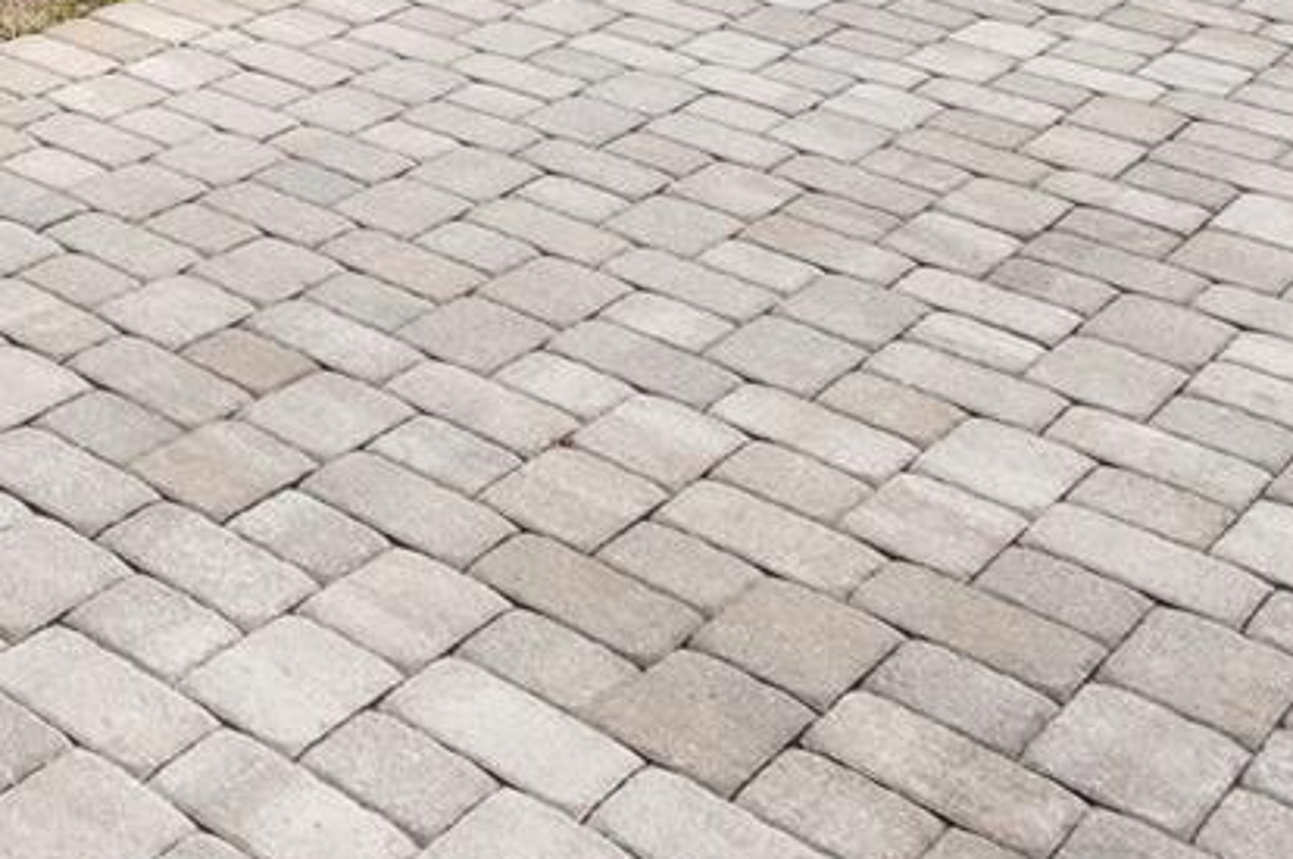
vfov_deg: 18.0
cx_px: -425
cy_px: -732
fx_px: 2081
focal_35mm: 58
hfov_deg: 28.0
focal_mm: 10
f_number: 9
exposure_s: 1/40
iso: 100
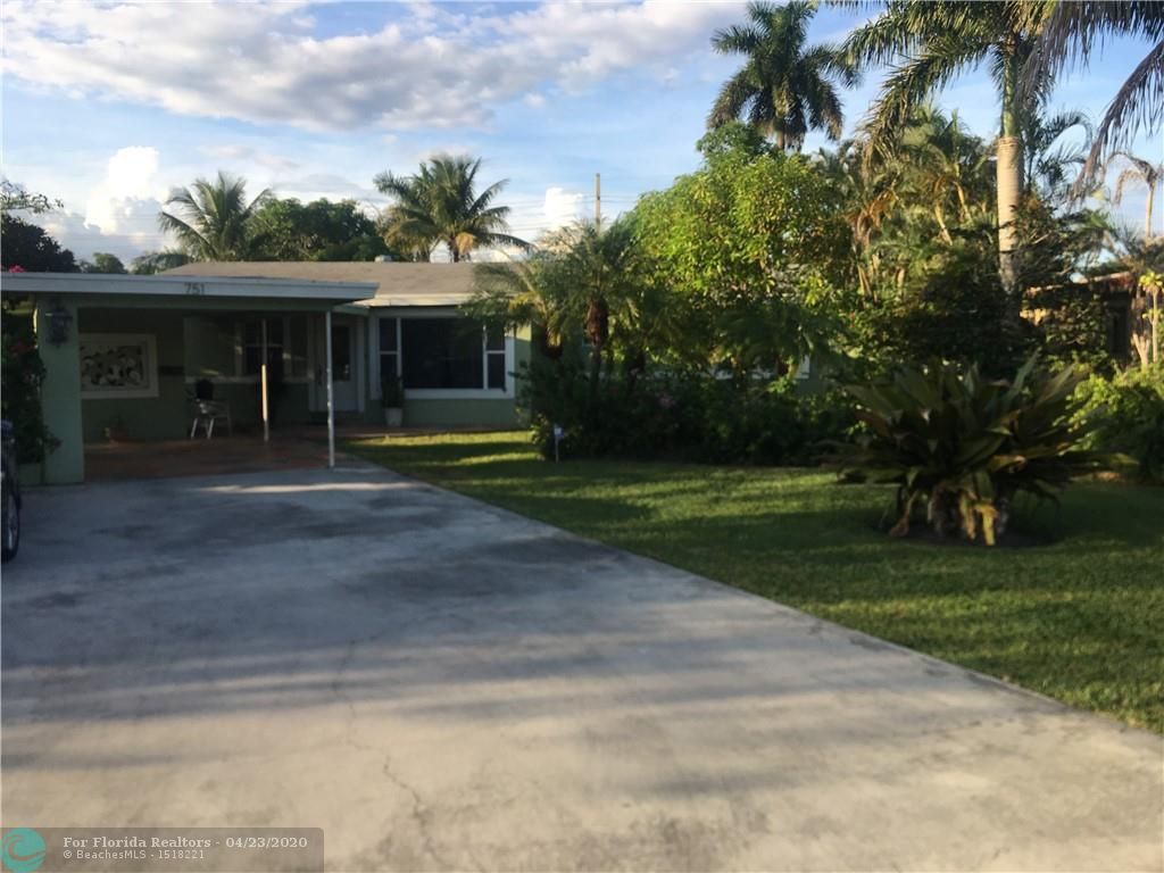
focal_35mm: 29
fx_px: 975
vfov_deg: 48.2
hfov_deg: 61.7
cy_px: 436
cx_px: 582
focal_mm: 4.15
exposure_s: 1/625
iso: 25
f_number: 2.2
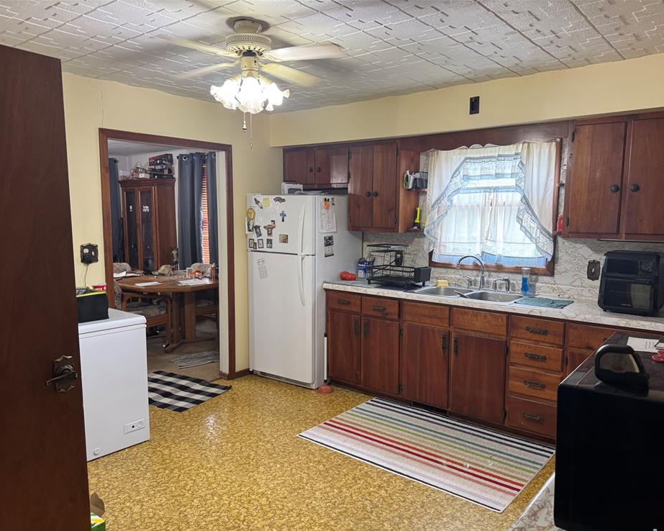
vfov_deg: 54.9
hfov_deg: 66.0
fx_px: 511
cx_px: 356
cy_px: 276
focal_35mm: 26
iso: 200
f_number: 1.78
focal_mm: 6.76
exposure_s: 1/60
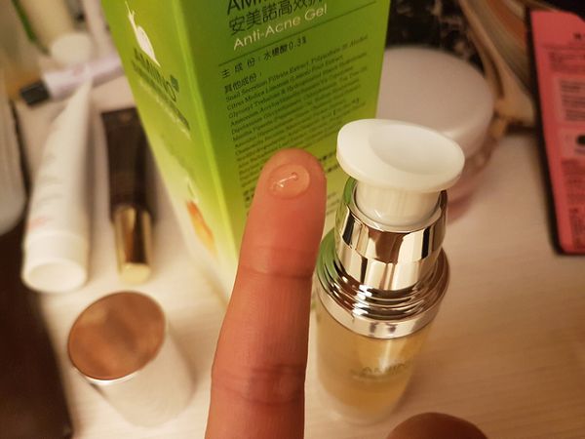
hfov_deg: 67.3
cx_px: 292
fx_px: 439
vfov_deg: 53.1
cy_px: 220
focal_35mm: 26
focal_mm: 4.2
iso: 250
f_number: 1.7
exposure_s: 1/15
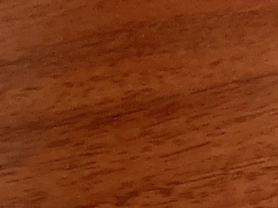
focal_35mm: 156
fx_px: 1253
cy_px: -352
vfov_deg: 8.4
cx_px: 265
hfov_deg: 12.5
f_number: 1.8
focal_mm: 3.99
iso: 640
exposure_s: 1/27
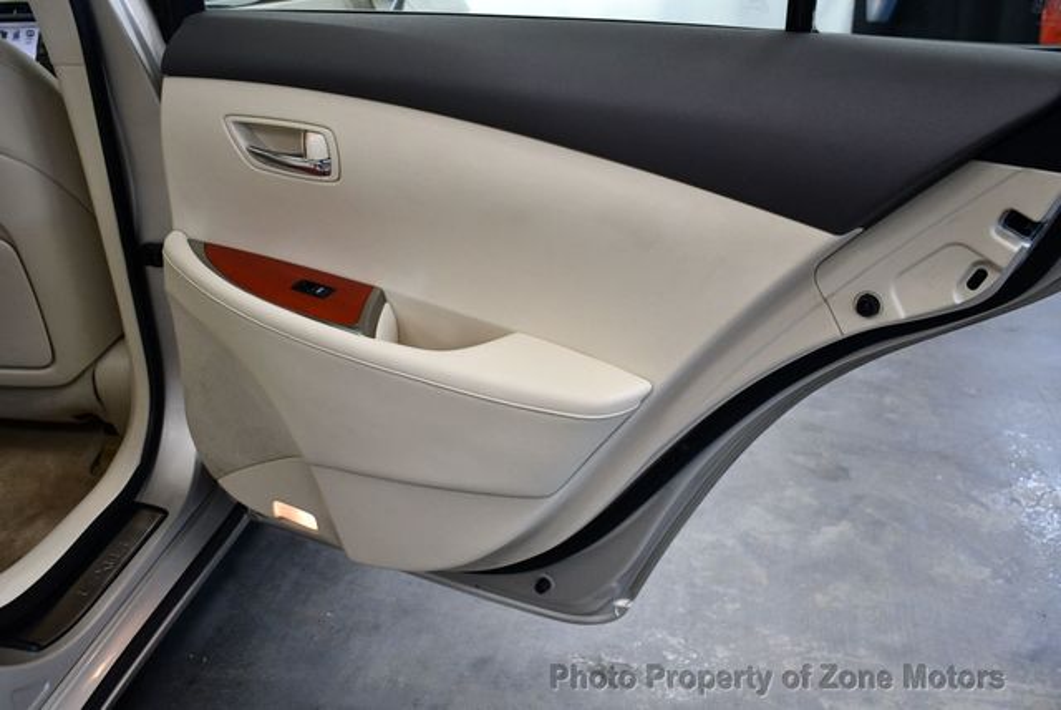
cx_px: 530
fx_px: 1062
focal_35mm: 36
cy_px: 355
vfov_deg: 36.9
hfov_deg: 53.1
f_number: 3.5
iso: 1000
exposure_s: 1/125
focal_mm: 18
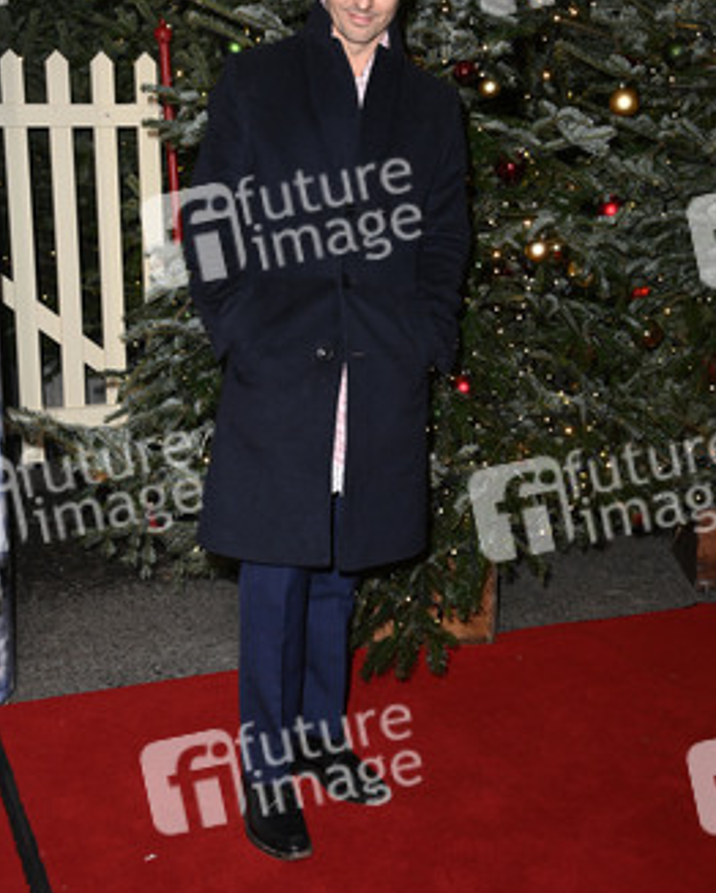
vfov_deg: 34.0
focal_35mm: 55
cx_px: 361
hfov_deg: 27.6
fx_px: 1456
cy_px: 360
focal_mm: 48
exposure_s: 1/250
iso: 1250
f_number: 5.6
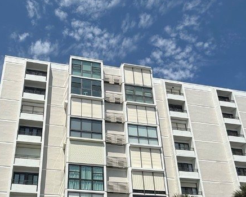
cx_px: 88
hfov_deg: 54.8
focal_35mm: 32
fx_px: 233
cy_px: 177
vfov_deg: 42.1
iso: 50
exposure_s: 1/6173
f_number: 2.2
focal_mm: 2.22
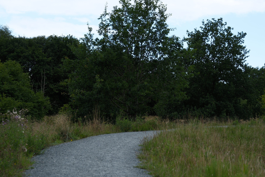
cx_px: 132
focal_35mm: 61
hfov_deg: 32.9
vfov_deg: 22.3
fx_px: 449
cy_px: 88
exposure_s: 1/480
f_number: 4.3
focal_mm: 40.8
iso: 160
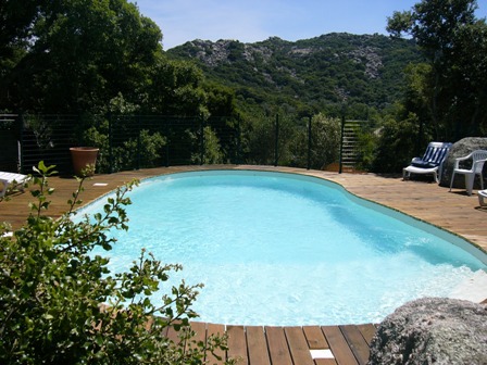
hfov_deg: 52.6
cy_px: 182
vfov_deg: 40.7
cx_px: 244
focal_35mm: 35
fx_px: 492
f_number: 8
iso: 50
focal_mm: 5.8
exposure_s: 1/320
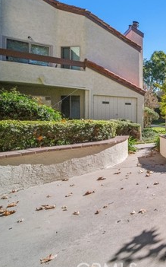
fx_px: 188
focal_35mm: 26
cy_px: 119
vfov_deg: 70.2
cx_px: 214
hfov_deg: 34.4
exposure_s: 1/170
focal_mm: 9
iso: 160
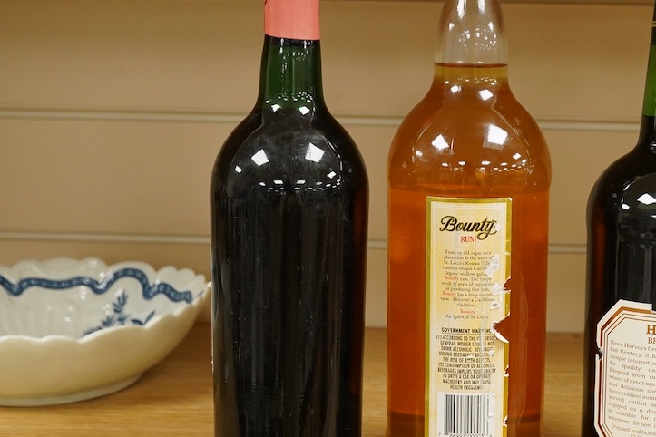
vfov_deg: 19.5
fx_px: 1275
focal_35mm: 70
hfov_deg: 28.5
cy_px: 213
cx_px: 483
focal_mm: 30
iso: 2000
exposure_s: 1/125
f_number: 9
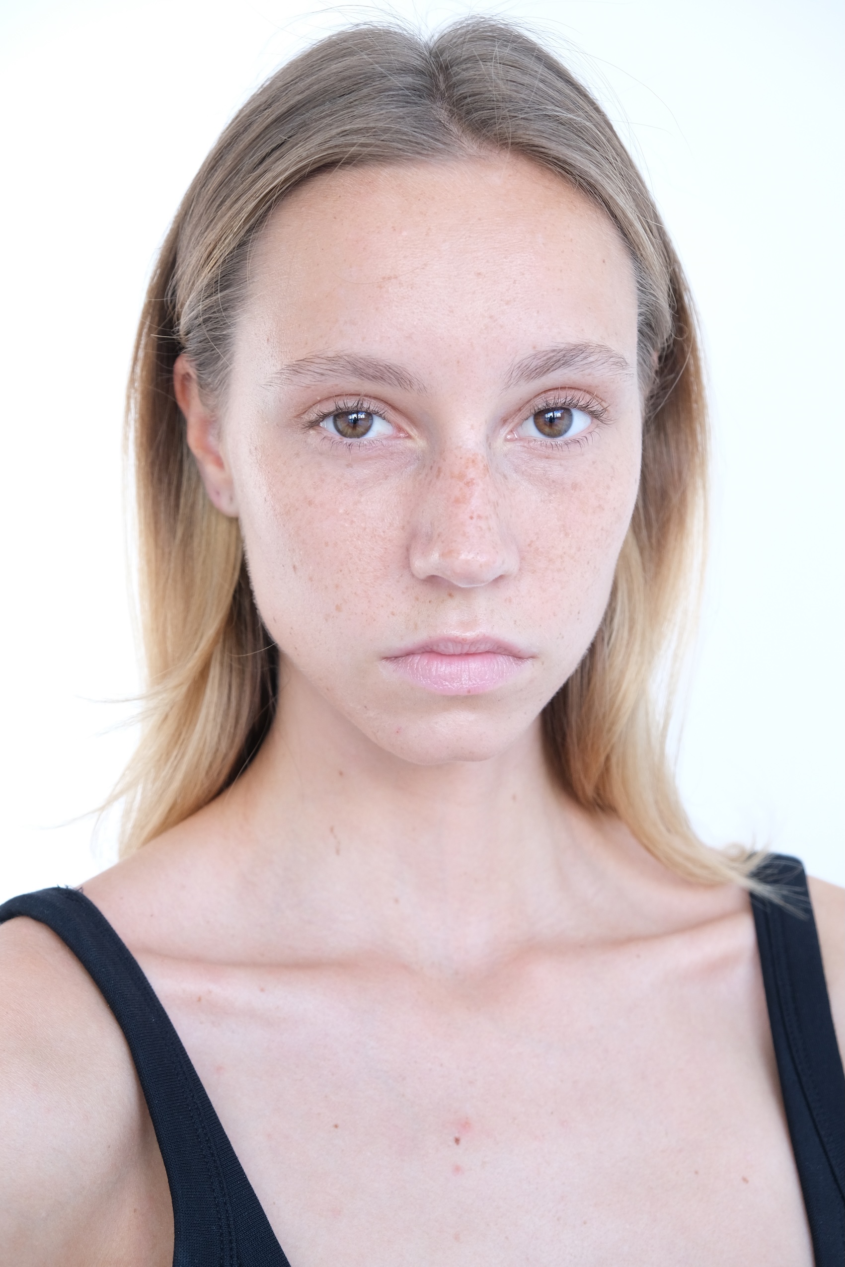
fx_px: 2429
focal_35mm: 69
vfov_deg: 29.2
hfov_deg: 19.7
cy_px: 634
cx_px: 422
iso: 800
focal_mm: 46.3
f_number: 4.5
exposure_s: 1/125
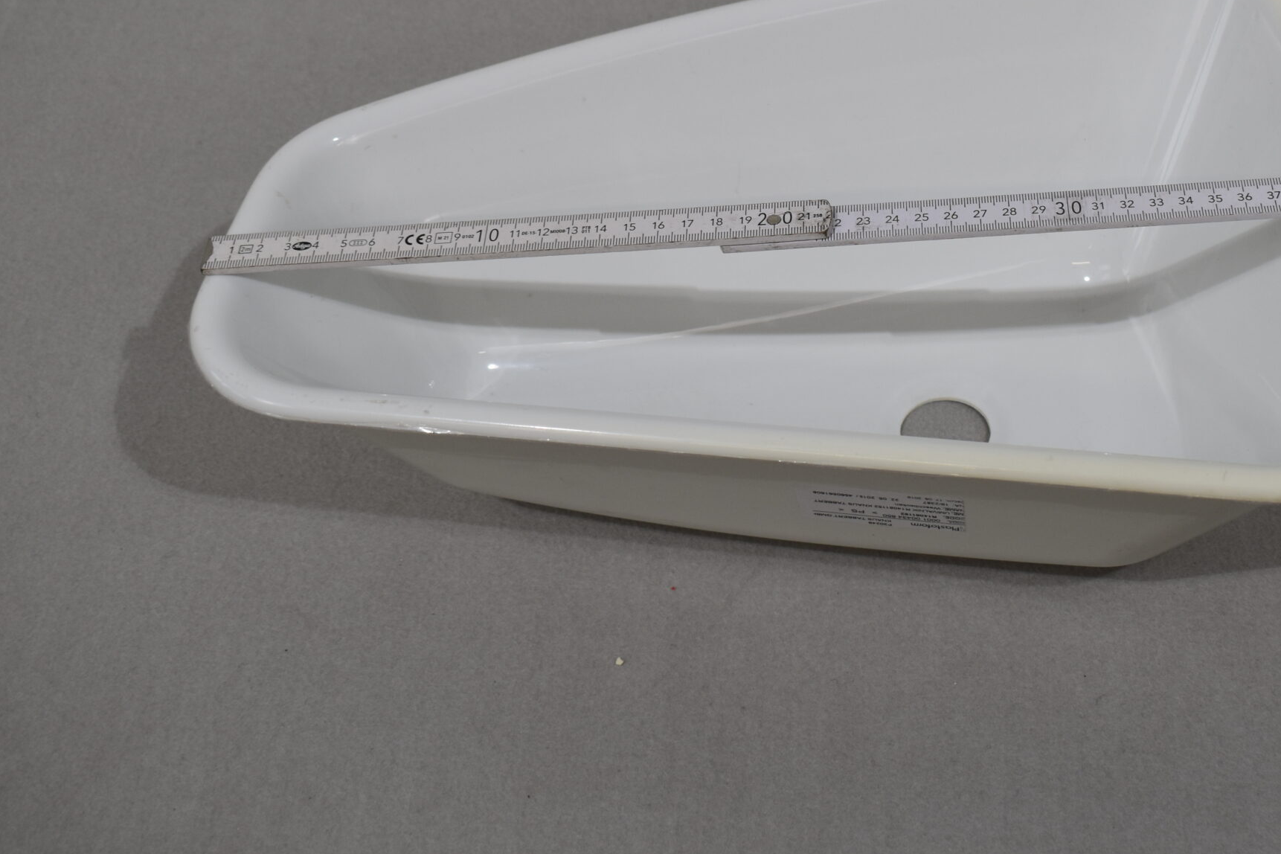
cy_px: 238
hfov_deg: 35.4
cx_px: 868
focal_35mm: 56
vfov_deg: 24.1
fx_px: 1983
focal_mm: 25
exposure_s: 1/125
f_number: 5.6
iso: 250
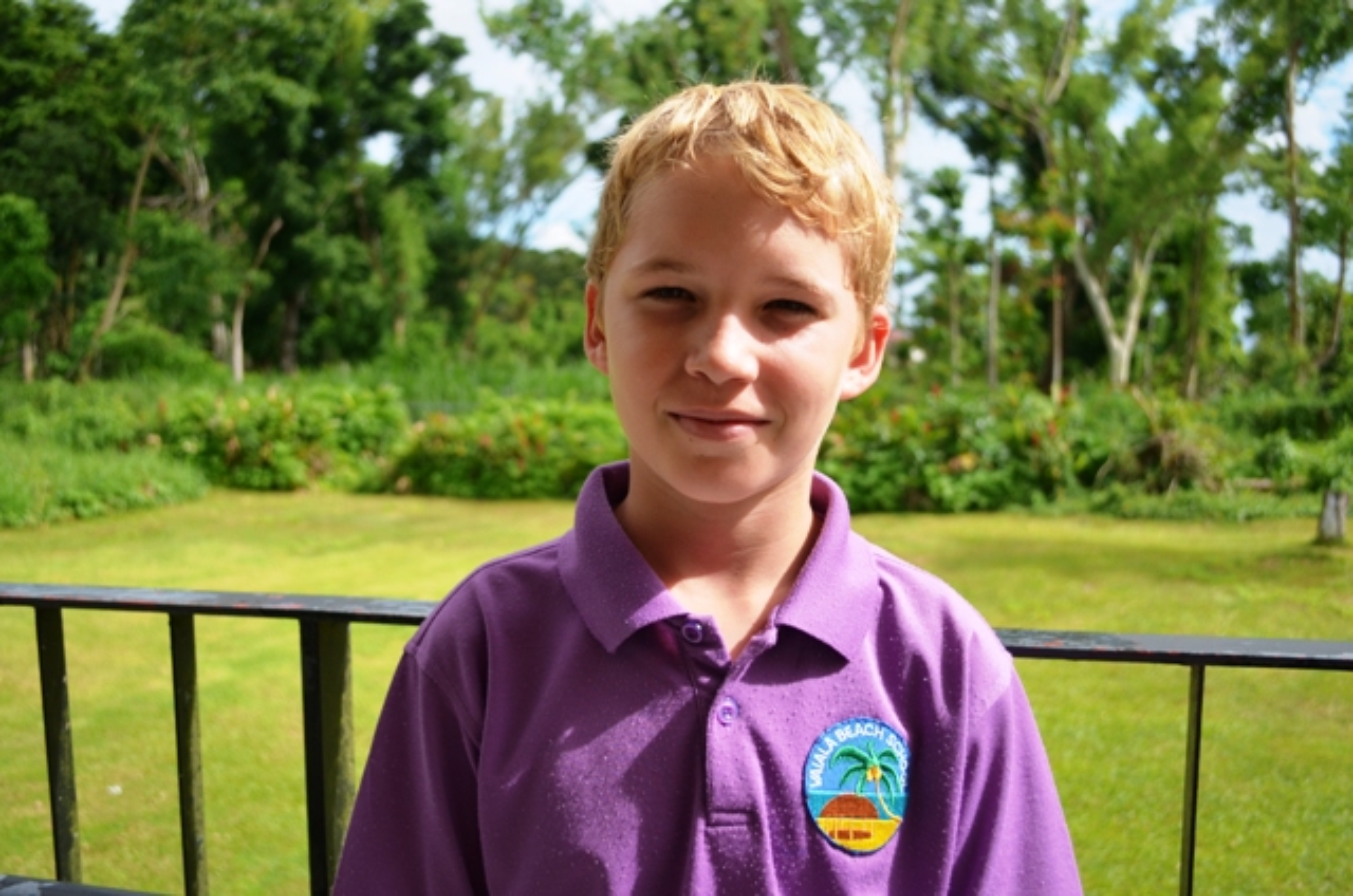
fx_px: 1350
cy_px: 448
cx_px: 676
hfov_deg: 53.2
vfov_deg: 36.7
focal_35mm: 36
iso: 100
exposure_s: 1/640
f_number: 4
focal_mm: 24
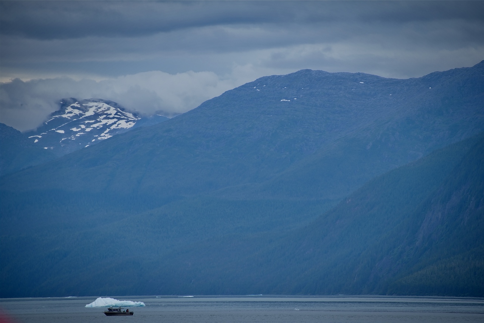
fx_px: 2958
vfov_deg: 6.2
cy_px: 162
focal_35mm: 220
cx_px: 242
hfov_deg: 9.4
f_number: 5.3
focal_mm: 220
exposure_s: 1/500
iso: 140
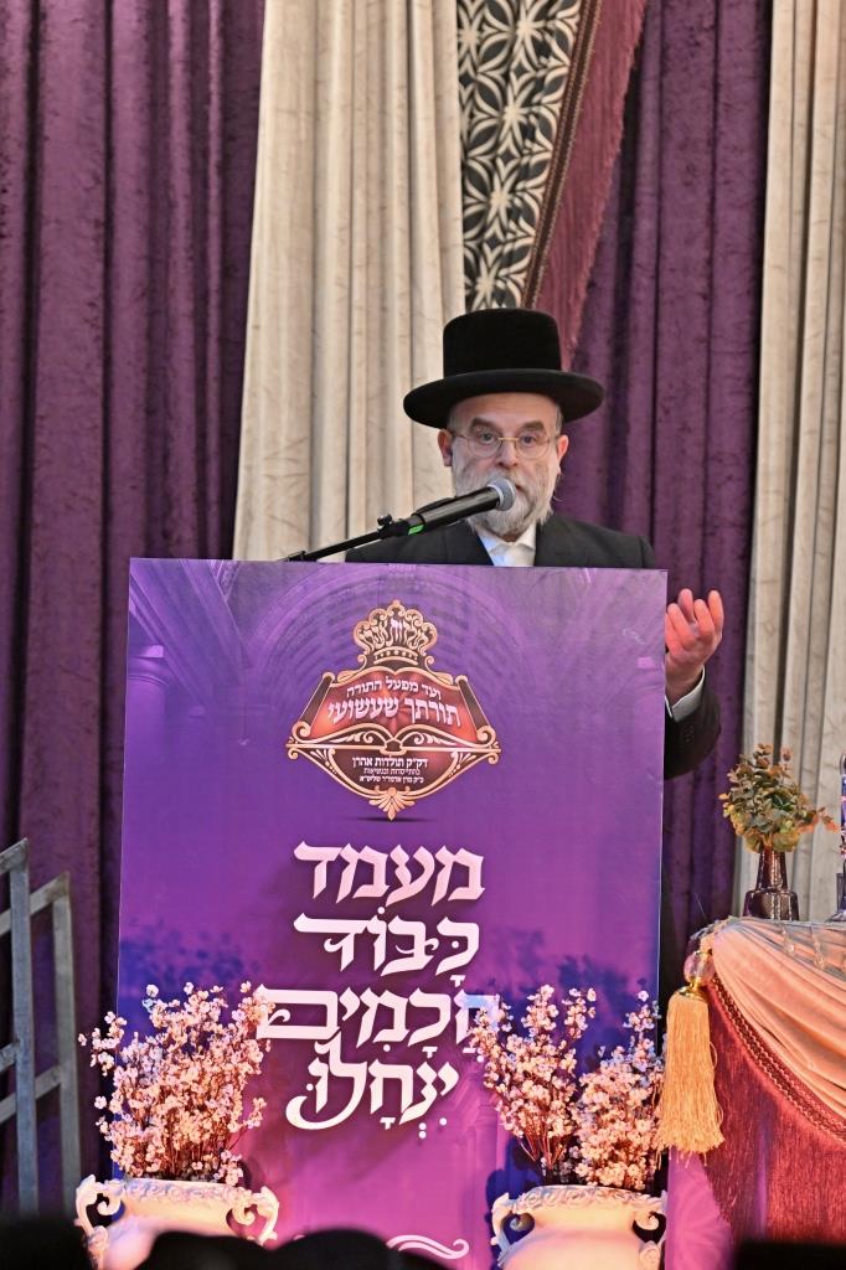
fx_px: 7936
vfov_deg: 9.2
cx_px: 423
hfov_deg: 6.1
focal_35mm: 225
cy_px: 635
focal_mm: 150
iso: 640
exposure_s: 1/160
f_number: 2.8
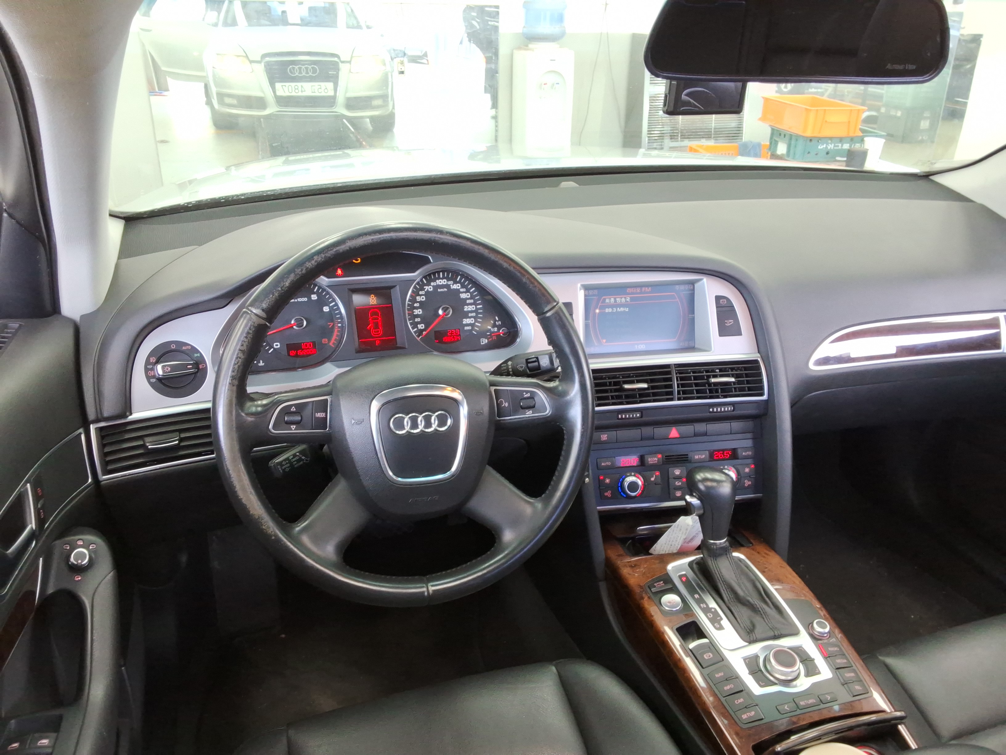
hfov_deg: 63.4
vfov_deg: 49.7
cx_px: 503
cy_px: 378
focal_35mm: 28
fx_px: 814
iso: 66
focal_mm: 2.91
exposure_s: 1/40
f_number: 1.9
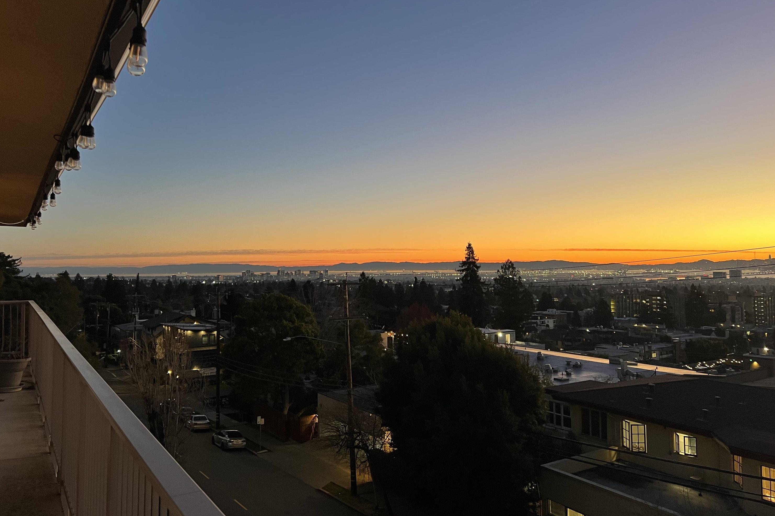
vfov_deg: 46.4
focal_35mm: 28
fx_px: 603
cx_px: 389
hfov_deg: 65.5
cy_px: 244
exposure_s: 1/60
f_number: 1.5
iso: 160
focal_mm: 5.7
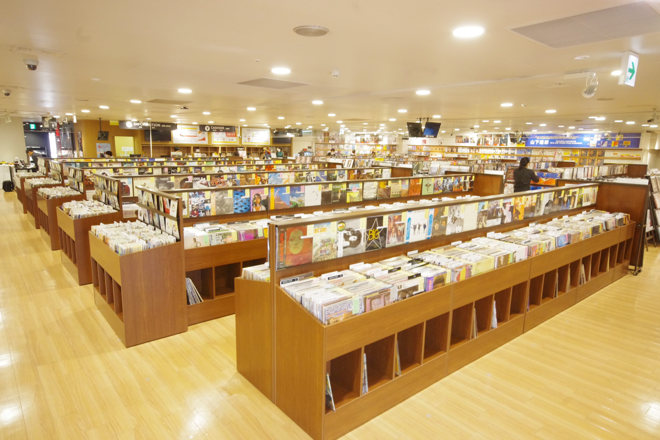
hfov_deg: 78.6
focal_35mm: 22
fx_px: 403
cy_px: 220
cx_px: 330
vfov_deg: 57.2
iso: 1600
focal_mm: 15
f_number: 8
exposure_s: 1/40
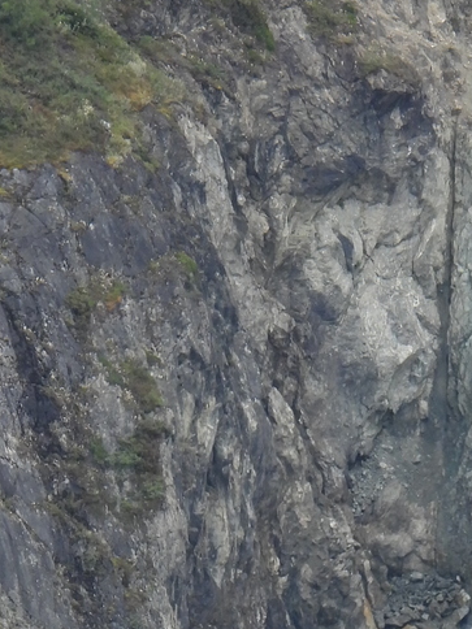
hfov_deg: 1.0
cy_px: 732
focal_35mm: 1455
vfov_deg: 1.4
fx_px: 26453
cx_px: 400
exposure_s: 1/250
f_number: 5
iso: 220
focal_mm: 98.1
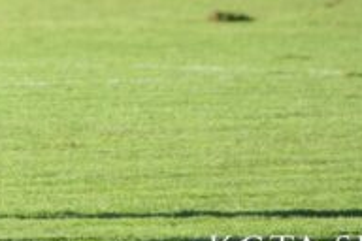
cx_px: -123
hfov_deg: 1.5
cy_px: -119
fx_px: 13886
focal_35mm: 1381
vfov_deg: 1.0
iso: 400
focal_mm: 280
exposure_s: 1/800
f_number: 5.6
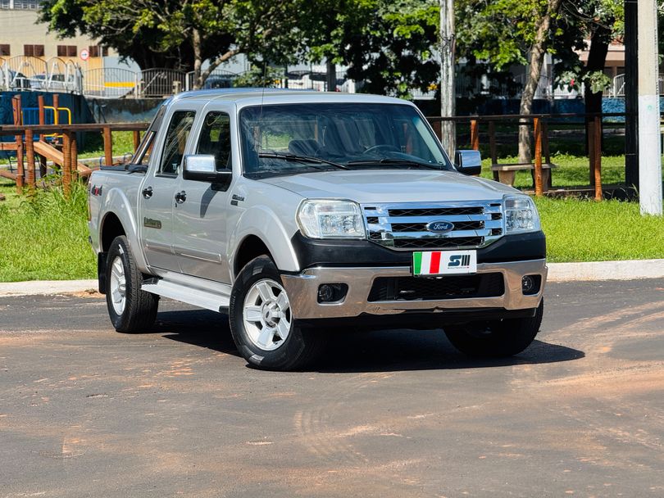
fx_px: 2303
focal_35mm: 120
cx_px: 332
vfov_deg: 12.4
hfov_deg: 16.4
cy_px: 249
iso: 50
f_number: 2.8
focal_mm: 15.66
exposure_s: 1/1033
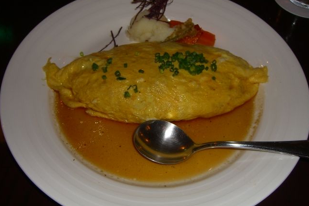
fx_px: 343
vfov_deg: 33.4
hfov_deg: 48.5
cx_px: 155
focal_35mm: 40
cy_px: 97
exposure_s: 1/60
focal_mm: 7.9
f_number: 2.8
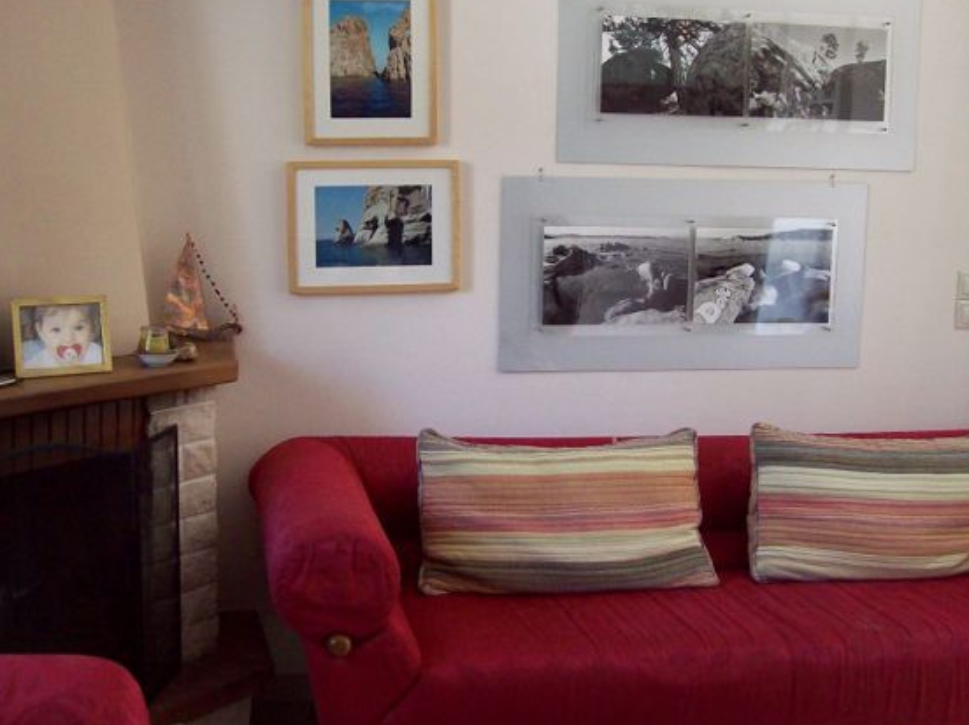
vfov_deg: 31.4
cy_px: 304
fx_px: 1287
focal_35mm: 46
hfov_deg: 41.2
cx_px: 419
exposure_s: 1/64
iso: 200
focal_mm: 6
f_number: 2.7
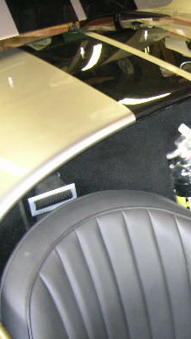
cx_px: 215
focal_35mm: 61
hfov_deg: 18.9
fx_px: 549
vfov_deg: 34.3
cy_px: 197
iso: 132
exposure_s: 1/3.3
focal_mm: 5.7
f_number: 2.9
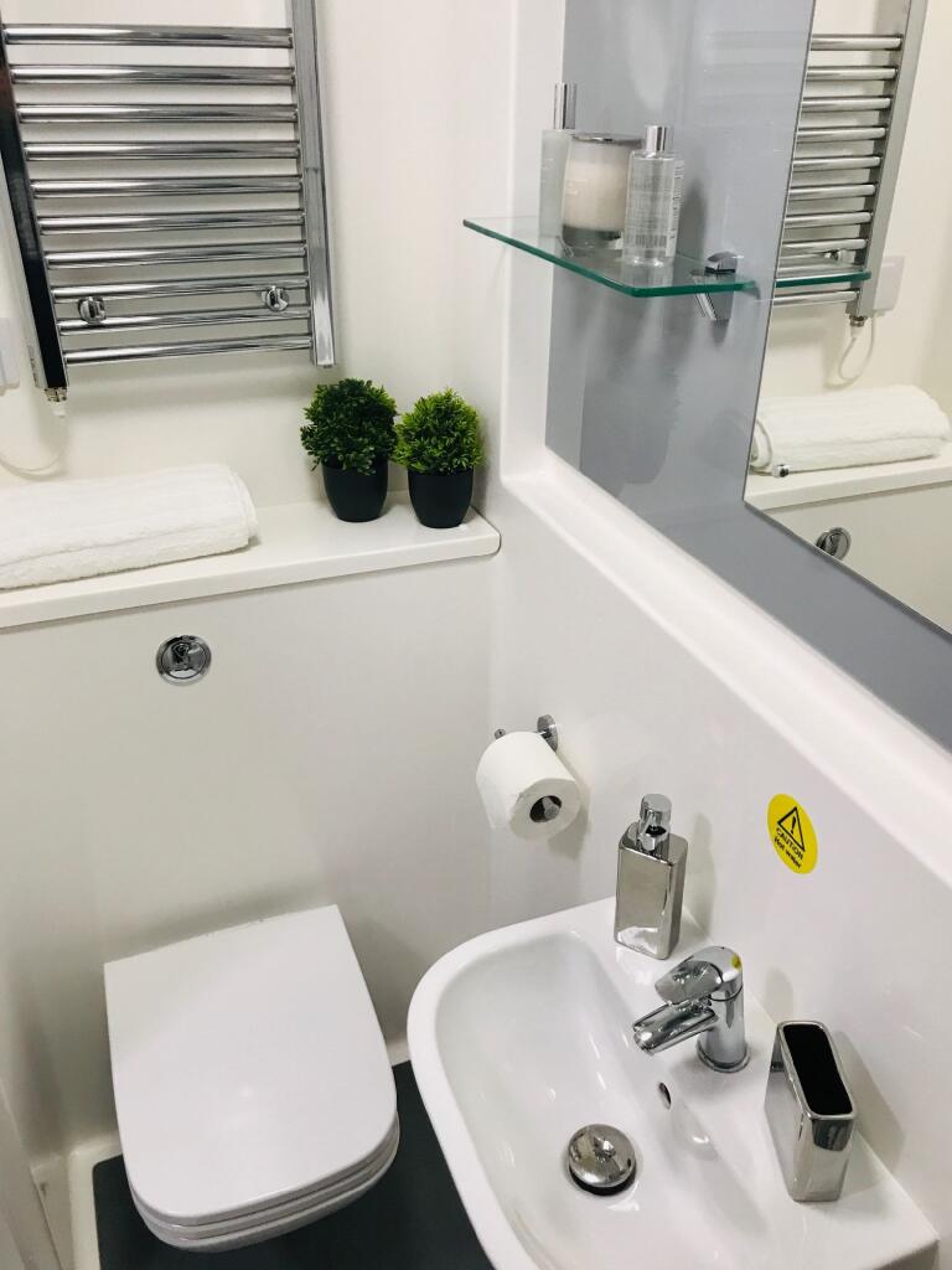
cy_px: 635
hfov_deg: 49.7
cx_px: 476
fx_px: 1027
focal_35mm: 28
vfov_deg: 63.4
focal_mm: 3.99
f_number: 1.8
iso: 32
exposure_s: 1/25
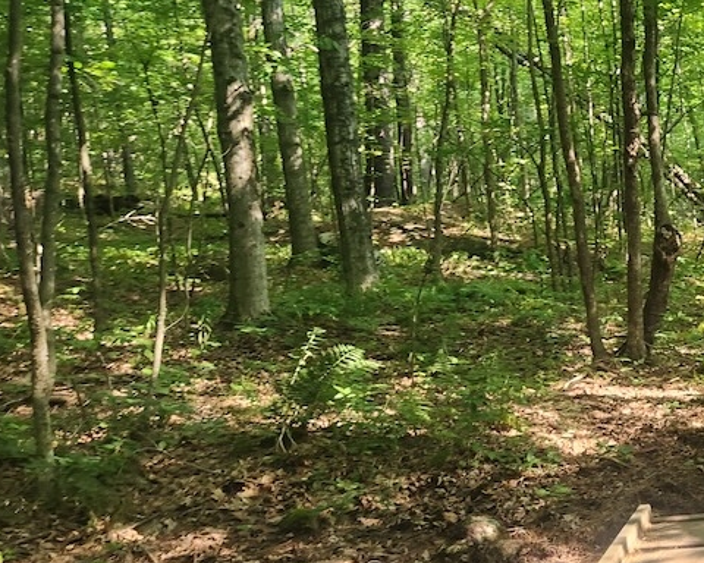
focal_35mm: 51
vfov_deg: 29.6
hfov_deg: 32.2
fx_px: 1063
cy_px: 327
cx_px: 779
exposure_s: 1/180
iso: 125
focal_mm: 5.4
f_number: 1.8
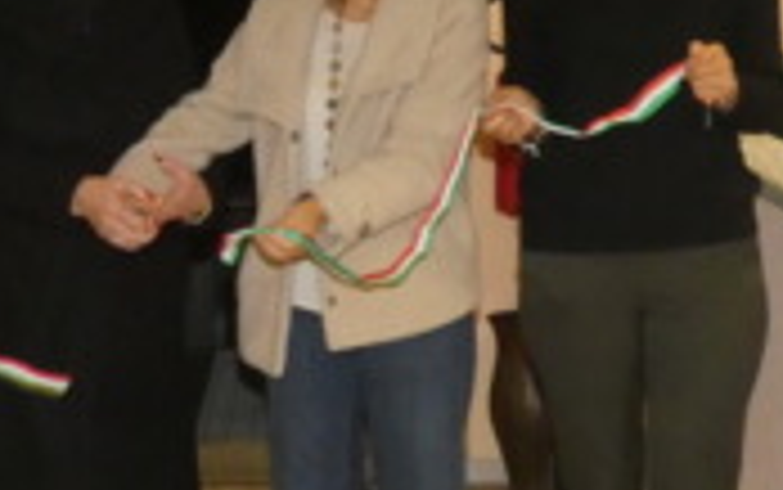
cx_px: 144
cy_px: 198
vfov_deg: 15.7
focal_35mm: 83
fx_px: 1772
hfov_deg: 24.5
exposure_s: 1/60
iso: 800
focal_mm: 3.6
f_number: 2.8
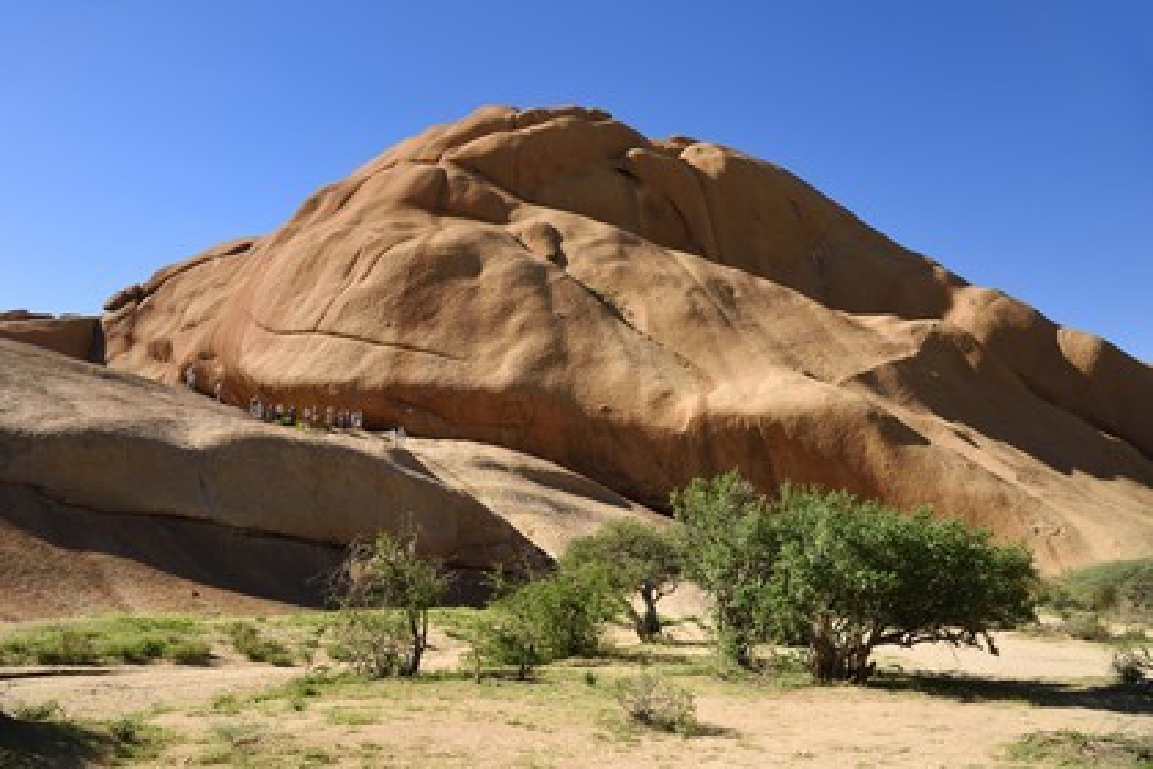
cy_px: 384
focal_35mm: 29
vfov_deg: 45.0
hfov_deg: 63.7
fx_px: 929
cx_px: 576
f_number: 8
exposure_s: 1/500
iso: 200
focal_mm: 29
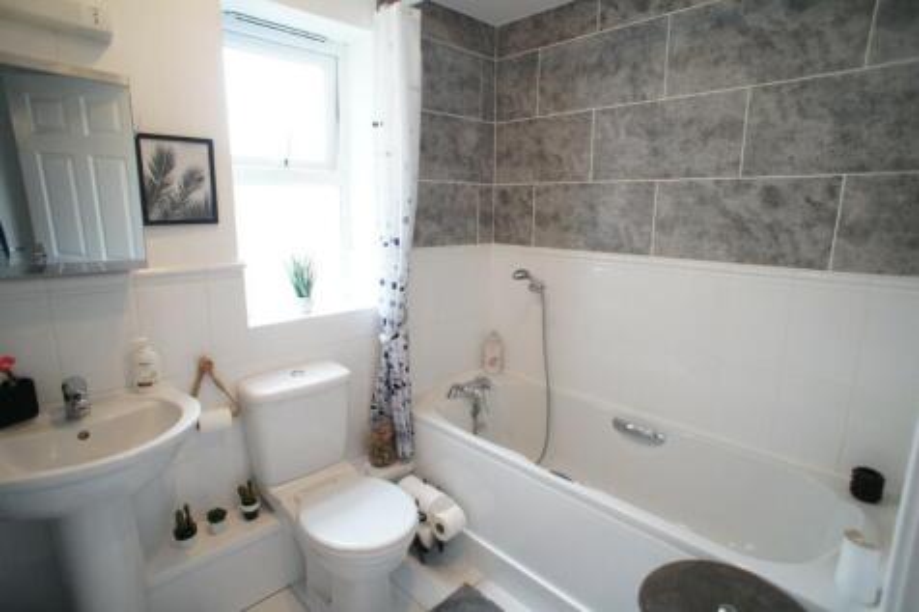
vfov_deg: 53.1
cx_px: 460
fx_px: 612
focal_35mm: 24
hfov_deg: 73.8
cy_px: 306
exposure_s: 1/125
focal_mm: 16
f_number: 2.8
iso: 1600
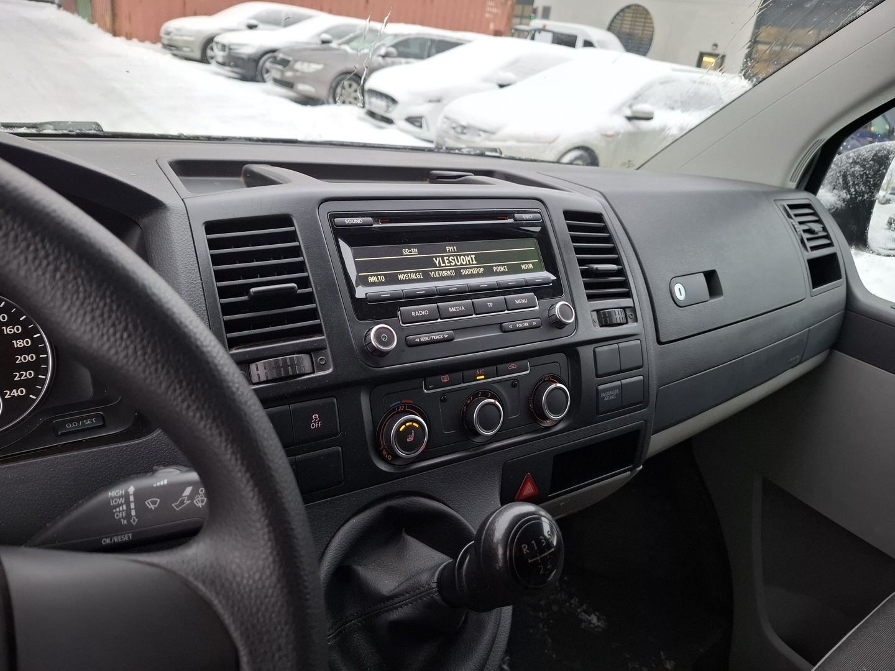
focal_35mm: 23
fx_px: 595
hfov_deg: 73.9
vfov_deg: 58.9
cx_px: 448
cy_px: 336
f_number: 1.8
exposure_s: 1/50
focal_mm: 5.54
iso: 160
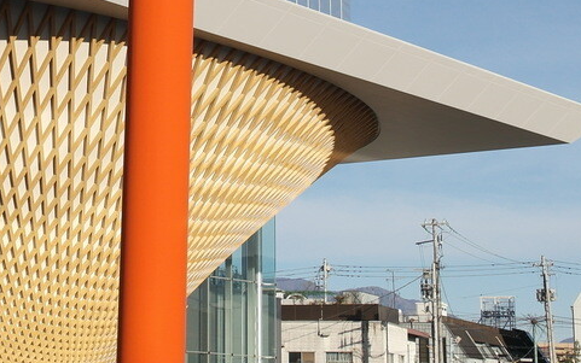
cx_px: 86
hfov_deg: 19.9
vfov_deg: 12.6
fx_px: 1631
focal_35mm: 103
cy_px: 1
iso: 100
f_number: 7.1
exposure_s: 1/400
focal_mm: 20
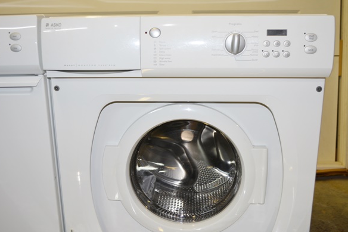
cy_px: 115
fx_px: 358
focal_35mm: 37
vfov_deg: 35.9
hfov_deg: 51.9
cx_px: 170
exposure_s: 1/60
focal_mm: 24
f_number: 4
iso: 500
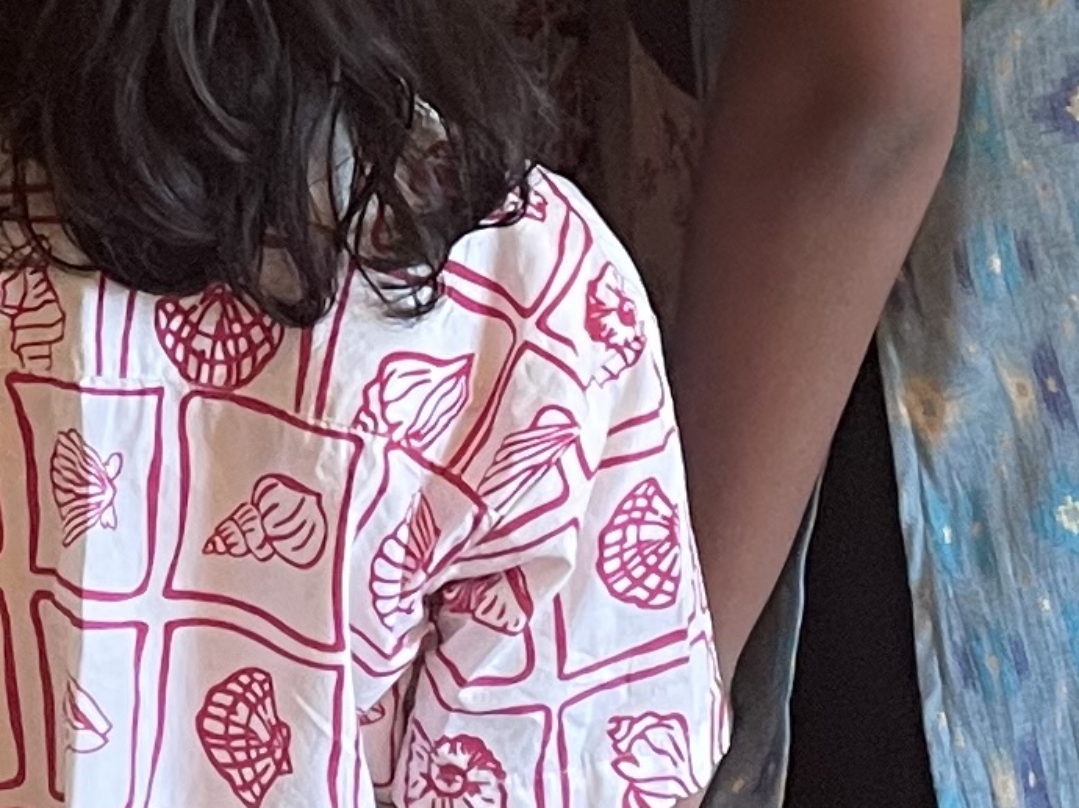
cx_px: 324
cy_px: -59
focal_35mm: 152
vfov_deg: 9.7
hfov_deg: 13.0
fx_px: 4736
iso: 125
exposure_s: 1/72
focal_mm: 4.2
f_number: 1.6
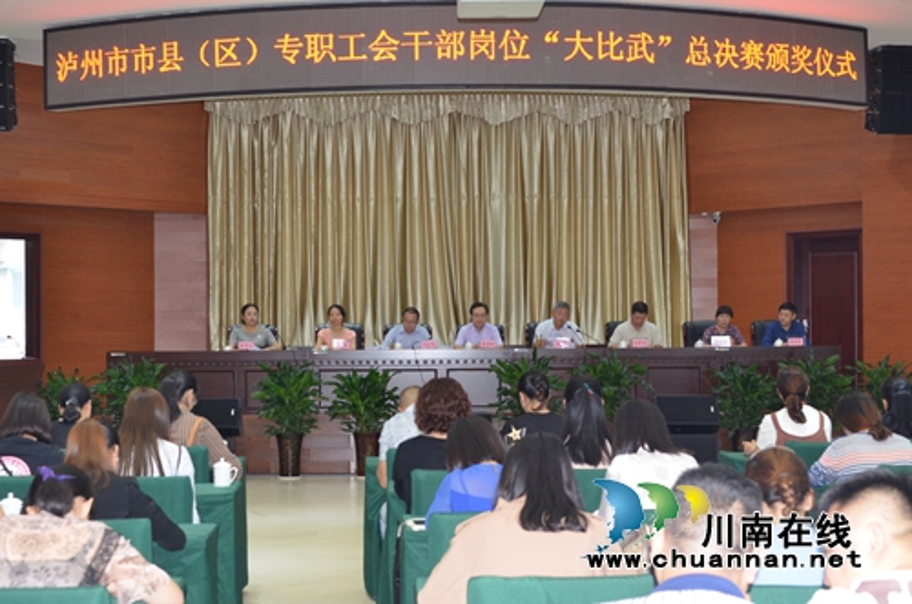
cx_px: 456
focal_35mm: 54
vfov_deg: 24.9
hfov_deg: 36.9
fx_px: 1365
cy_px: 302
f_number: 5.6
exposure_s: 1/60
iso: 1250
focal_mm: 36
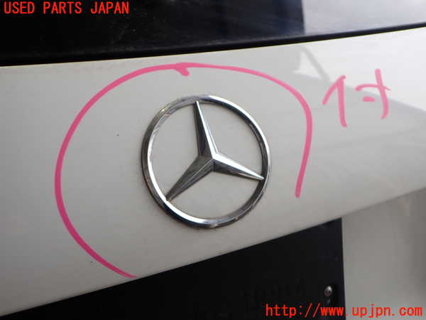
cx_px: 213
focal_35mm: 30
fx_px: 369
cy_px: 160
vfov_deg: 46.8
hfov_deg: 60.0
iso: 125
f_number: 2.3
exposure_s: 1/125
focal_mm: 5.4
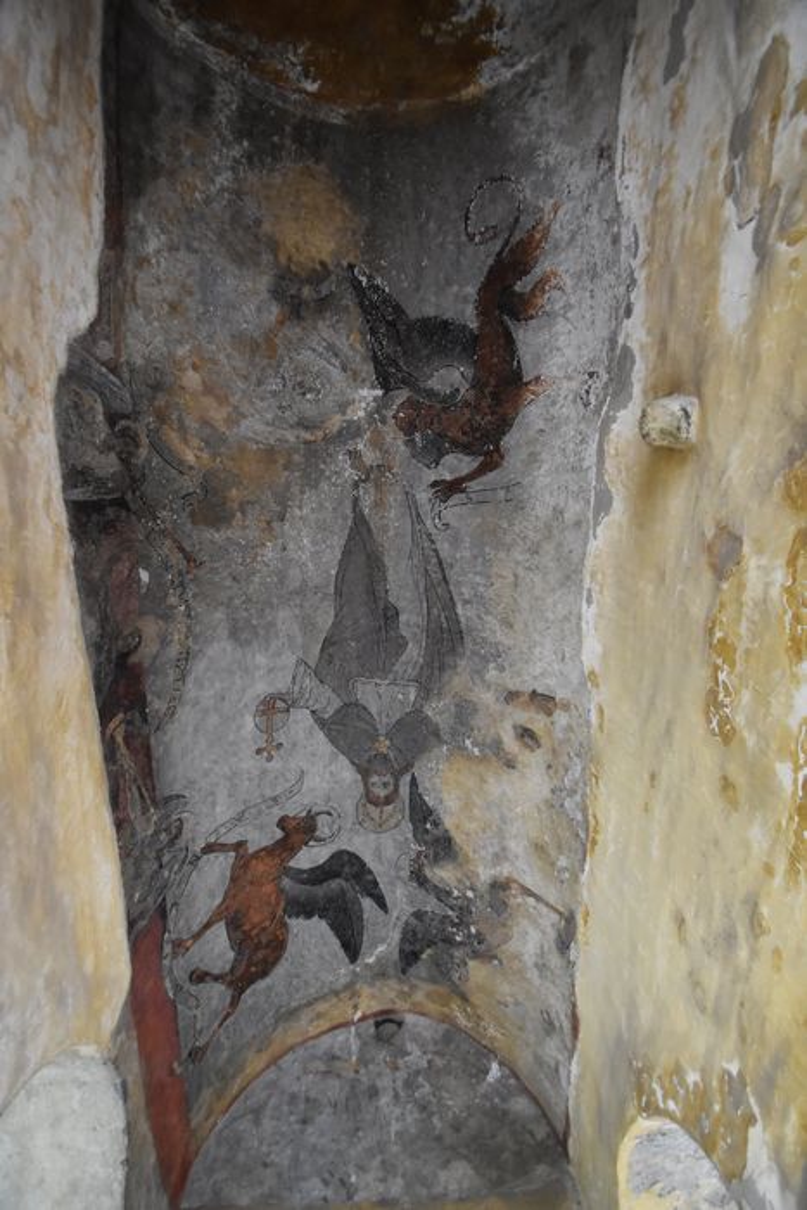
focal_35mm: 15
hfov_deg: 77.4
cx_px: 404
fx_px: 504
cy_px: 605
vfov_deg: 100.4
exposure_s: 1/60
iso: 2800
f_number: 3.5
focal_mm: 10
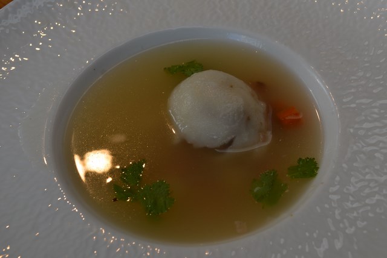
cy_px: 129
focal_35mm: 51
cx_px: 194
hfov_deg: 38.8
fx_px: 549
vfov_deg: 26.5
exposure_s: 1/200
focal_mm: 34
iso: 200
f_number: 7.1
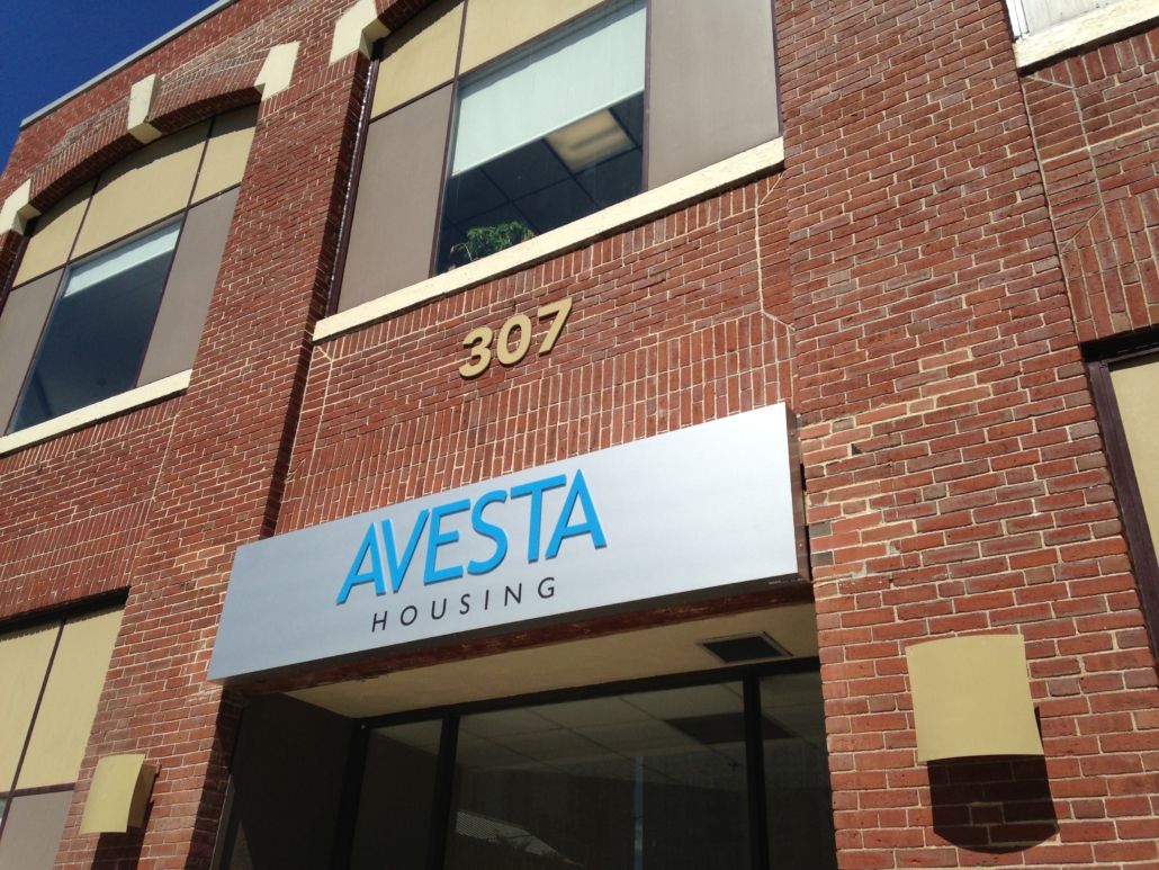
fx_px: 1105
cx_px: 580
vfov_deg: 43.0
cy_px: 435
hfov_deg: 55.3
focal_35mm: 33
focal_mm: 4.13
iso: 50
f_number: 2.4
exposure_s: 1/2262
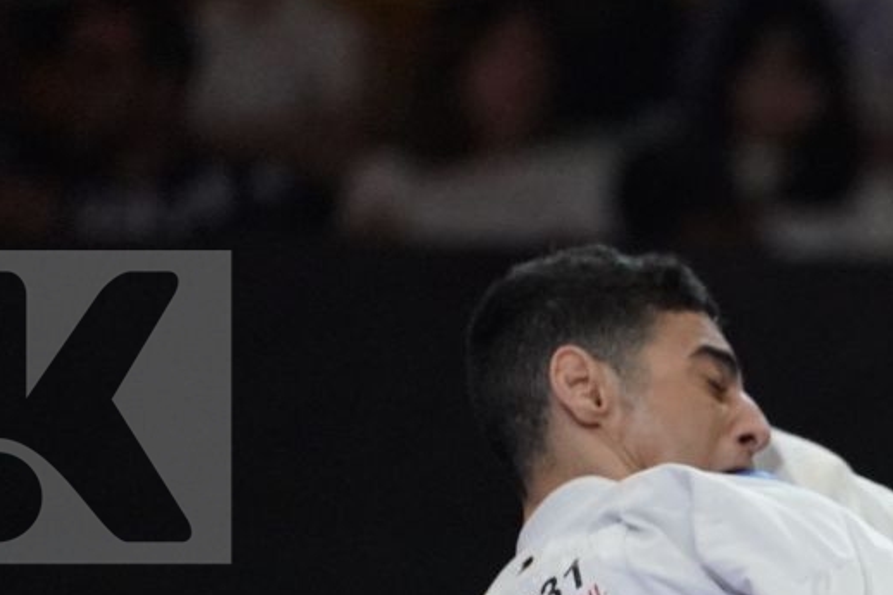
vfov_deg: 2.0
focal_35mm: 695
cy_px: 1018
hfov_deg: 3.0
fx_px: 17233
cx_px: 1240
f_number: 2.8
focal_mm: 200
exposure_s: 1/1000
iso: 4000
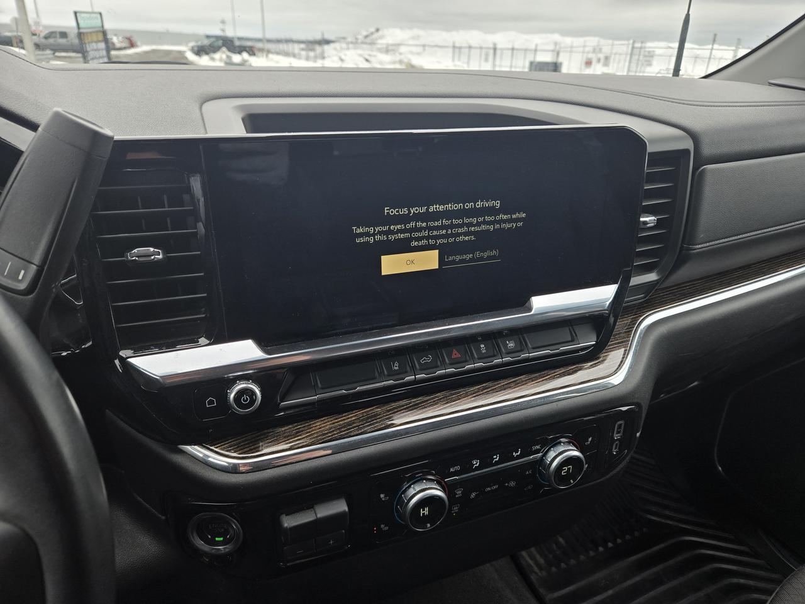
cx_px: 402
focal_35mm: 23
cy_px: 302
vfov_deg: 58.9
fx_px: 535
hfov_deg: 73.9
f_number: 1.8
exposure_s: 1/342
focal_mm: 5.4
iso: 25
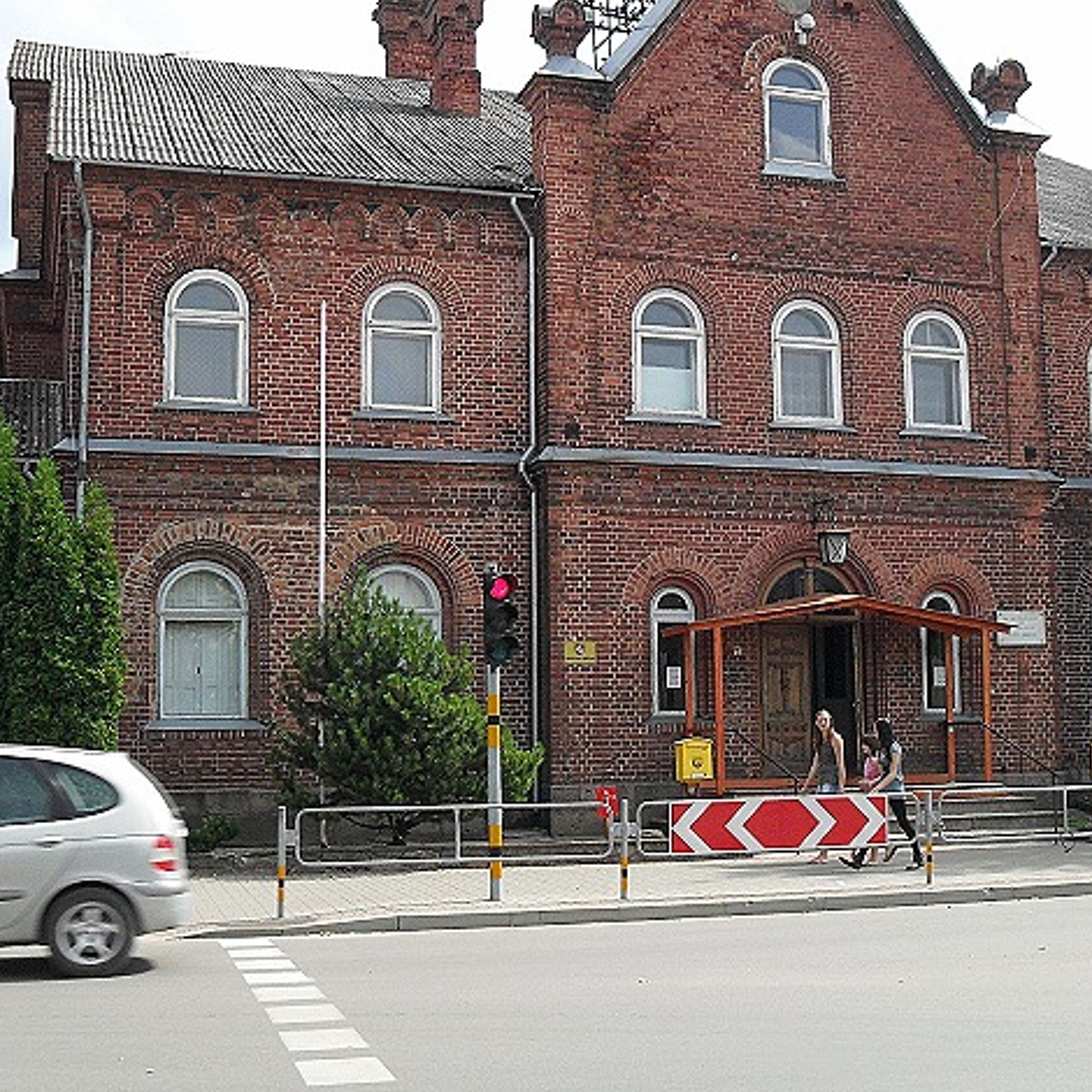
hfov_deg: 35.3
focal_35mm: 48
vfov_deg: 35.4
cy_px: 531
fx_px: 1713
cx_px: 620
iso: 100
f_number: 8.9
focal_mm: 6.2
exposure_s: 1/90
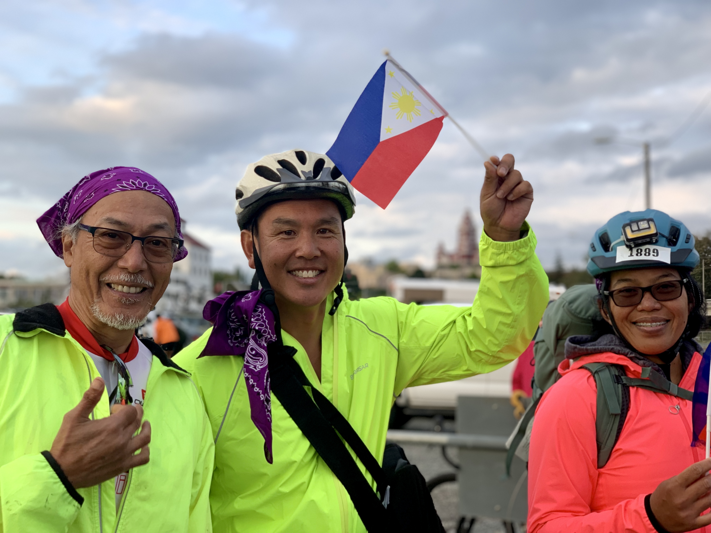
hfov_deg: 36.8
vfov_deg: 28.0
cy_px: 266
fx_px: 1068
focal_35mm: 52
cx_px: 356
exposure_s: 1/122
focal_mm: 6
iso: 40
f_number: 2.4
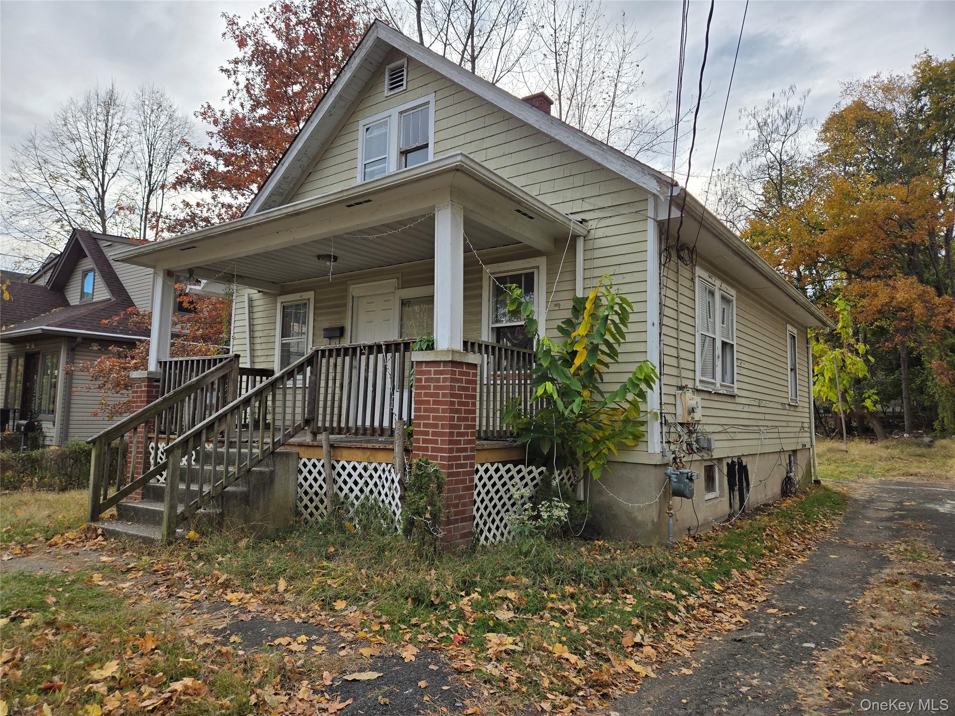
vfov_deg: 58.9
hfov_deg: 73.9
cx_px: 478
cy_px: 358
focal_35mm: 23
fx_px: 635
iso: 25
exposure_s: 1/1126
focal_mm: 5.4
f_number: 1.8
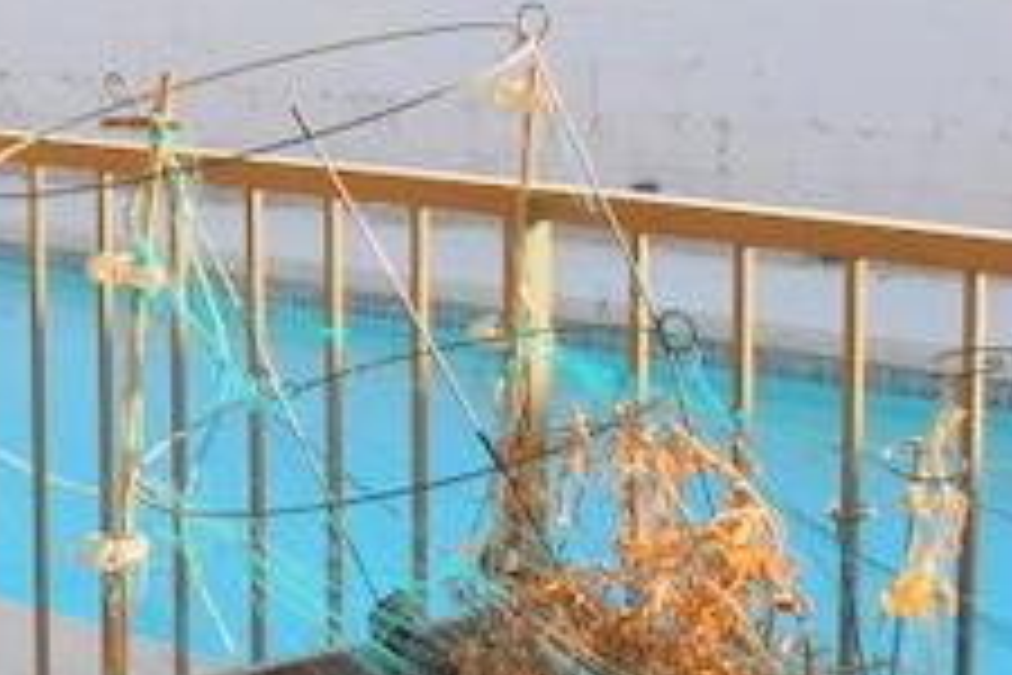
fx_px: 2698
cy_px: 94
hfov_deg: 20.0
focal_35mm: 96
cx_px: -189
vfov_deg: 14.1
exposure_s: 1/125
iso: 140
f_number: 5.6
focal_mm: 18
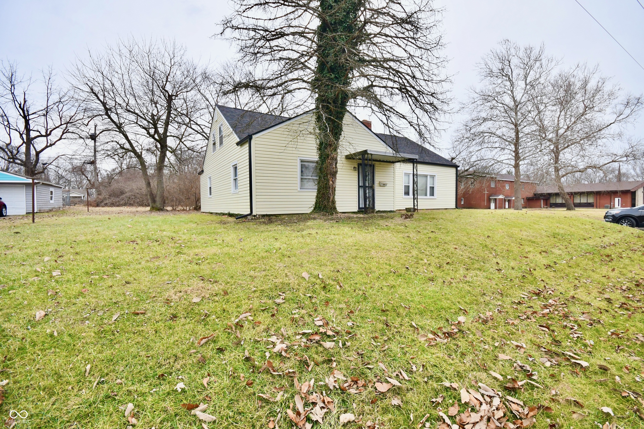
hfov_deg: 100.4
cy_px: 214
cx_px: 322
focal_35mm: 15
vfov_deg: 77.3
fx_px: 268
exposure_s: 1/250
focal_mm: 10
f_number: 8
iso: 640
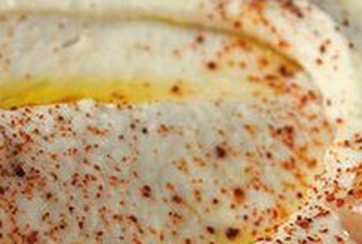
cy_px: 185
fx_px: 1846
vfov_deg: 7.5
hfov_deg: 11.1
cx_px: 36
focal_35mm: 183
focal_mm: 38
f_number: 5
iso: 280
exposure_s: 1/30
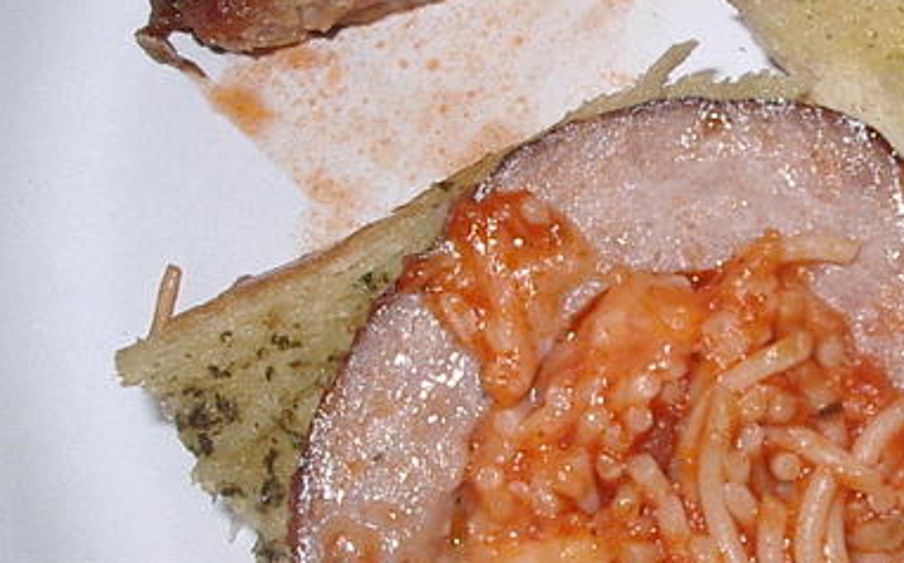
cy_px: 297
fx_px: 2338
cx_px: 942
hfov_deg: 21.0
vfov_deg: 13.7
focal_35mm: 95
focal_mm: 5.8
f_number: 4.8
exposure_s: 1/60
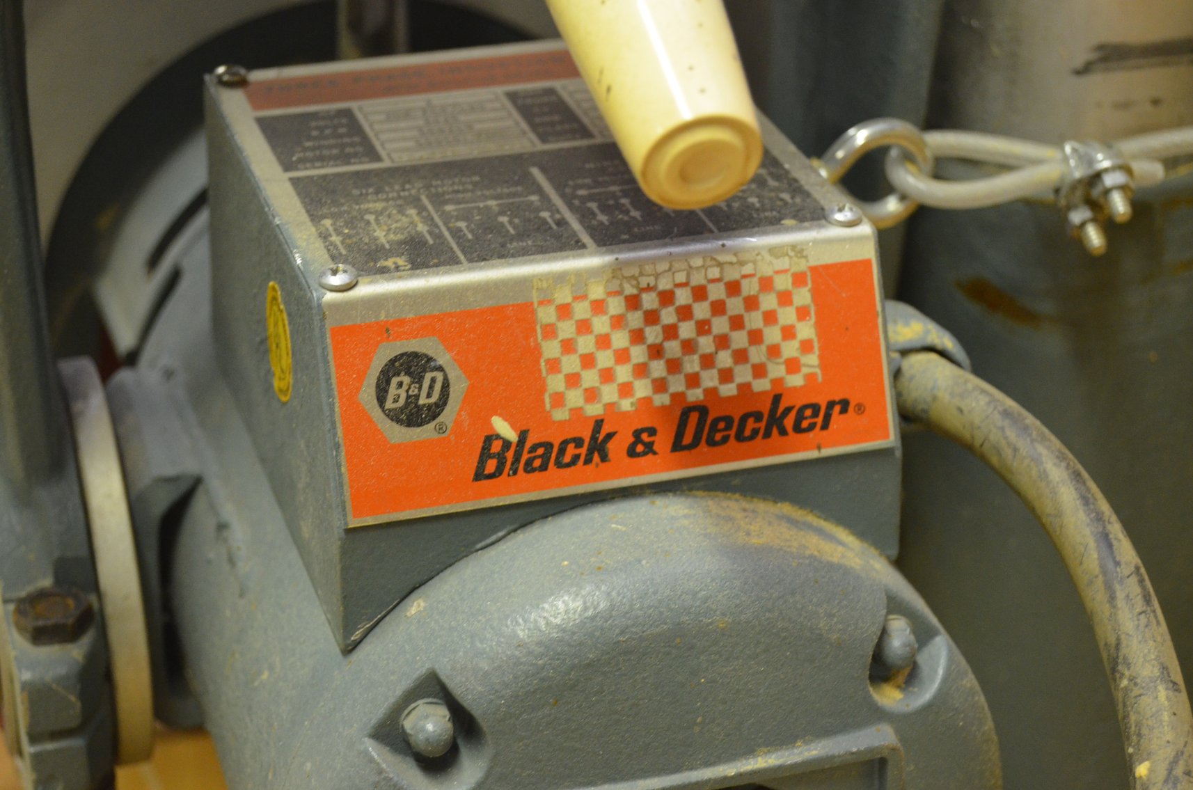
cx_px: 596
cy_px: 395
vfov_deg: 16.5
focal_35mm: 82
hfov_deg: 24.7
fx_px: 2728
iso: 2000
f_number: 5.6
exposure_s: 1/60
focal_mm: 55
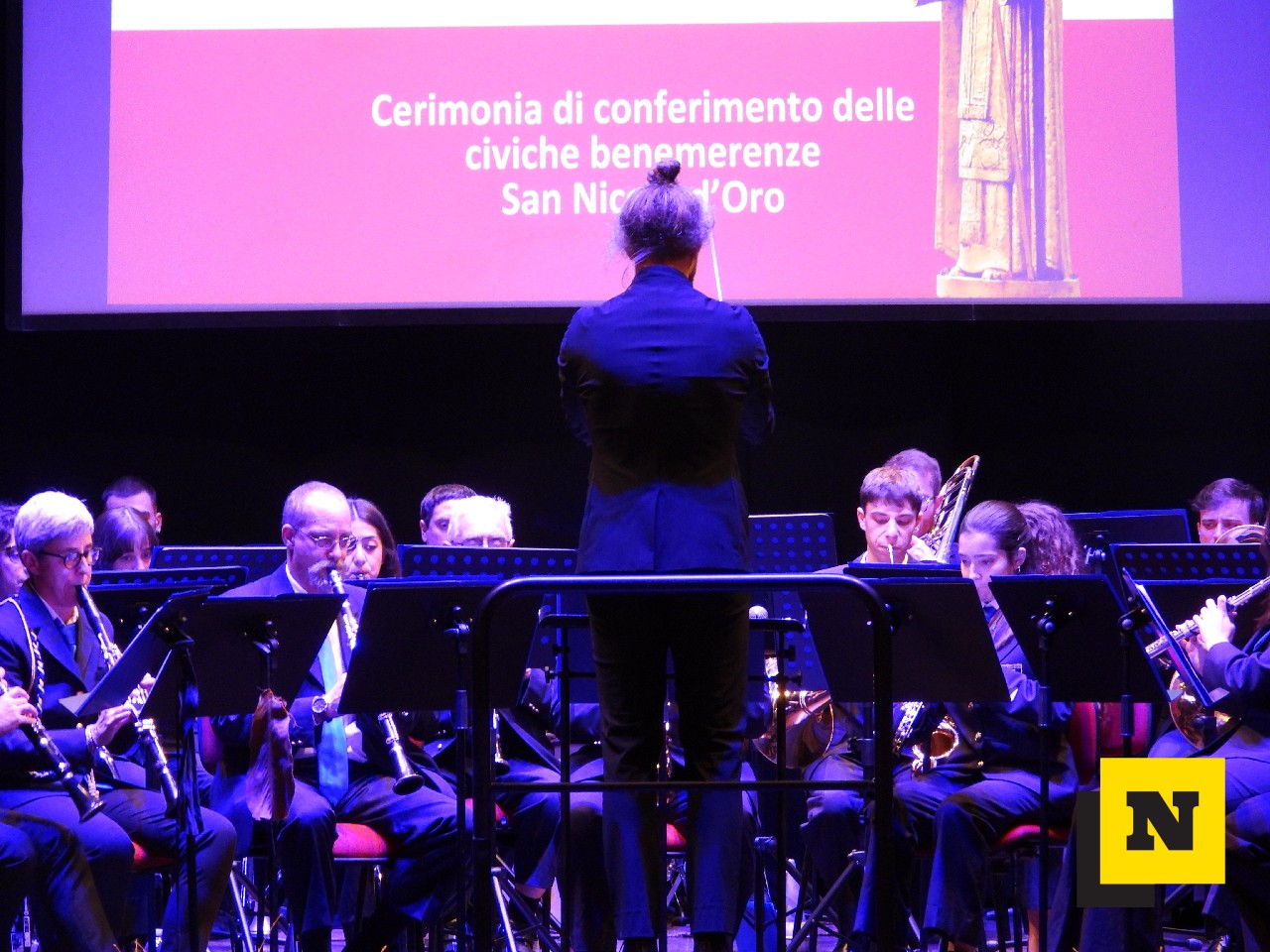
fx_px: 6787
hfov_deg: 10.7
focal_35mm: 185
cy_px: 476
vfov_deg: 8.0
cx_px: 635
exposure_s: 1/15
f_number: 4.5
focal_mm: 33.2
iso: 560
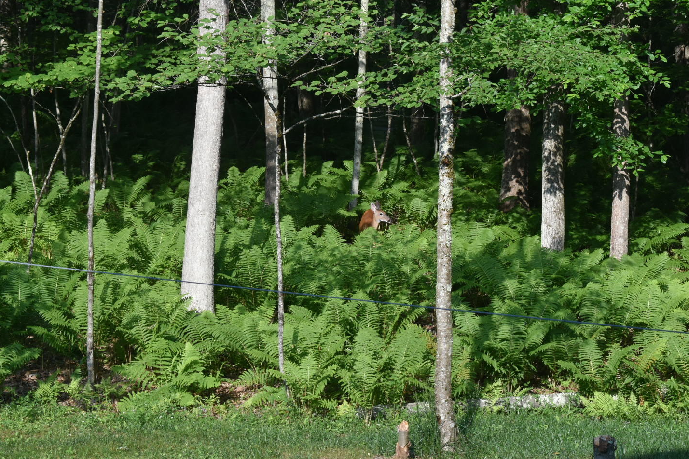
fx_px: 1791
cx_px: 365
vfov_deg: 14.6
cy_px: 242
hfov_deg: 21.8
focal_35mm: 94
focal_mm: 55
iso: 360
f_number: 8
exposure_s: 1/250
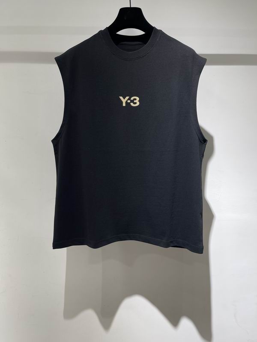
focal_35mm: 25
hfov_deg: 54.9
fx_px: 247
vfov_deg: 69.4
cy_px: 171
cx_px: 128
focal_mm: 5.1
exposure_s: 1/100
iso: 40
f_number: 1.6
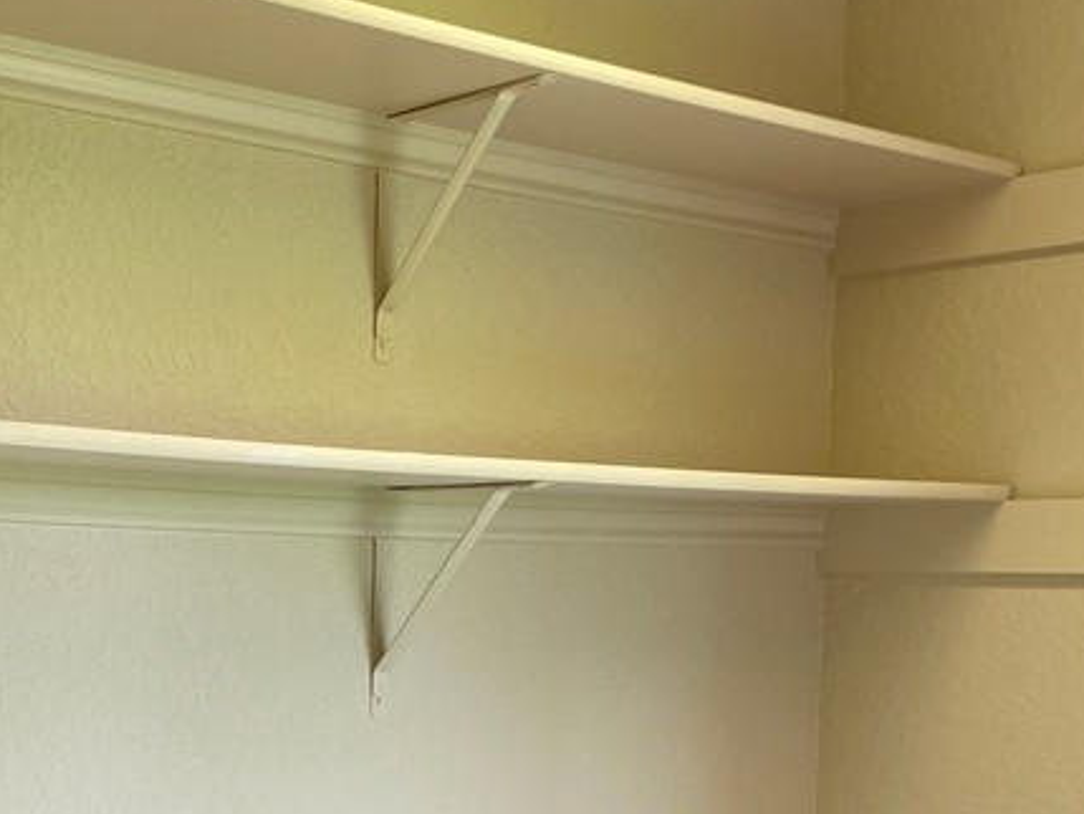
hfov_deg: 30.9
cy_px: 713
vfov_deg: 23.1
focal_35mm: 62
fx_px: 1942
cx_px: 354
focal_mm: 4.25
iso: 50
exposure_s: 1/120
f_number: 1.8
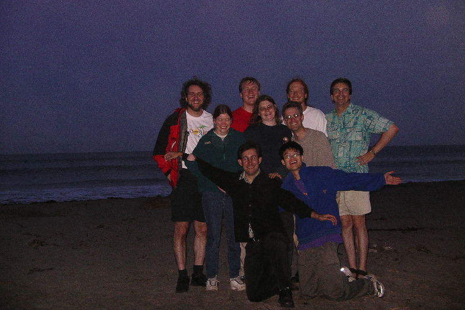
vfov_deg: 18.0
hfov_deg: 26.6
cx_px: 232
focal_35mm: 76
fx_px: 982
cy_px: 134
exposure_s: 1/54
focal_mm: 14.9
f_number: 3.5
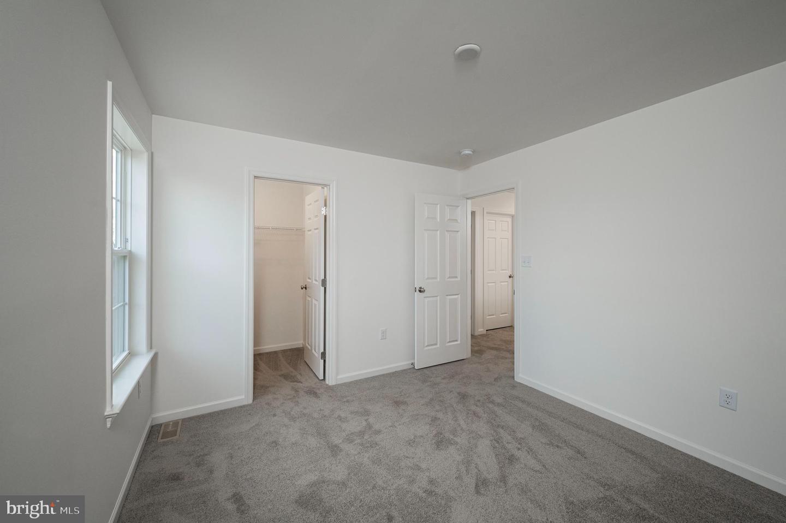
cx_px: 393
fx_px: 305
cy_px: 262
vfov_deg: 81.1
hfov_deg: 104.3
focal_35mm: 14
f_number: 8
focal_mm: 14
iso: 800
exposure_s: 1/125
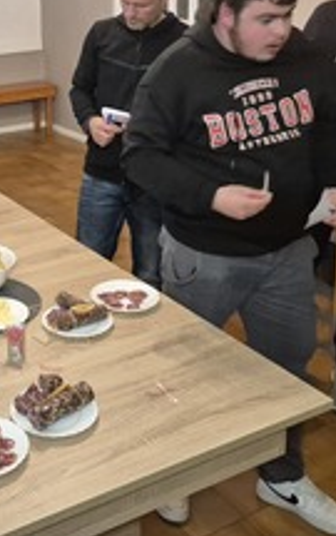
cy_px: 127
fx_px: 745
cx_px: 0
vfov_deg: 38.4
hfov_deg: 24.3
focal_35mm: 51
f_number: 1.8
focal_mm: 5.4
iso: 1000
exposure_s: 1/100
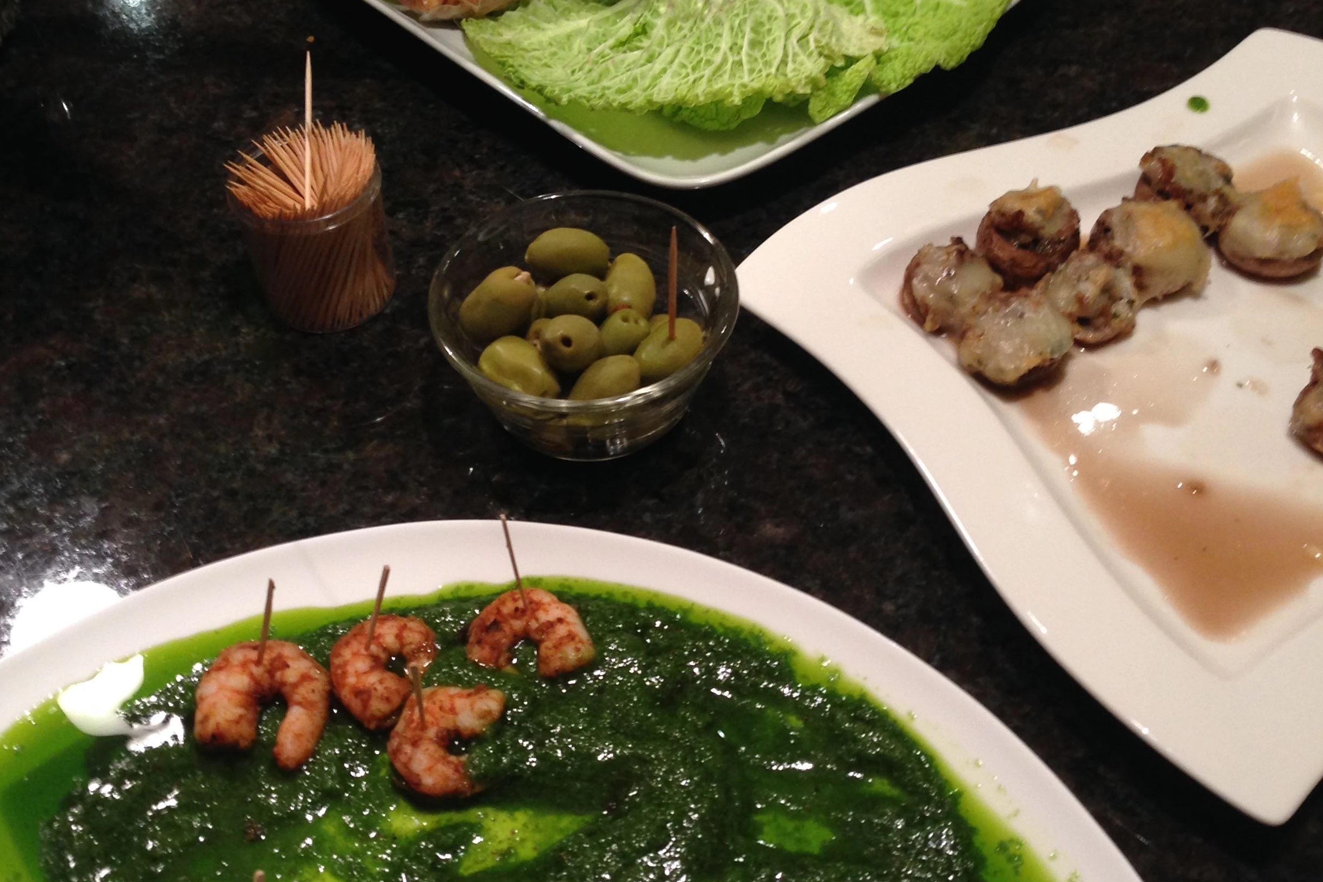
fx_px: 1691
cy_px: 535
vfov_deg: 29.2
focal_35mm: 46
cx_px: 660
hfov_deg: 42.7
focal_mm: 4.12
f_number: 2.4
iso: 100
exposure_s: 1/20
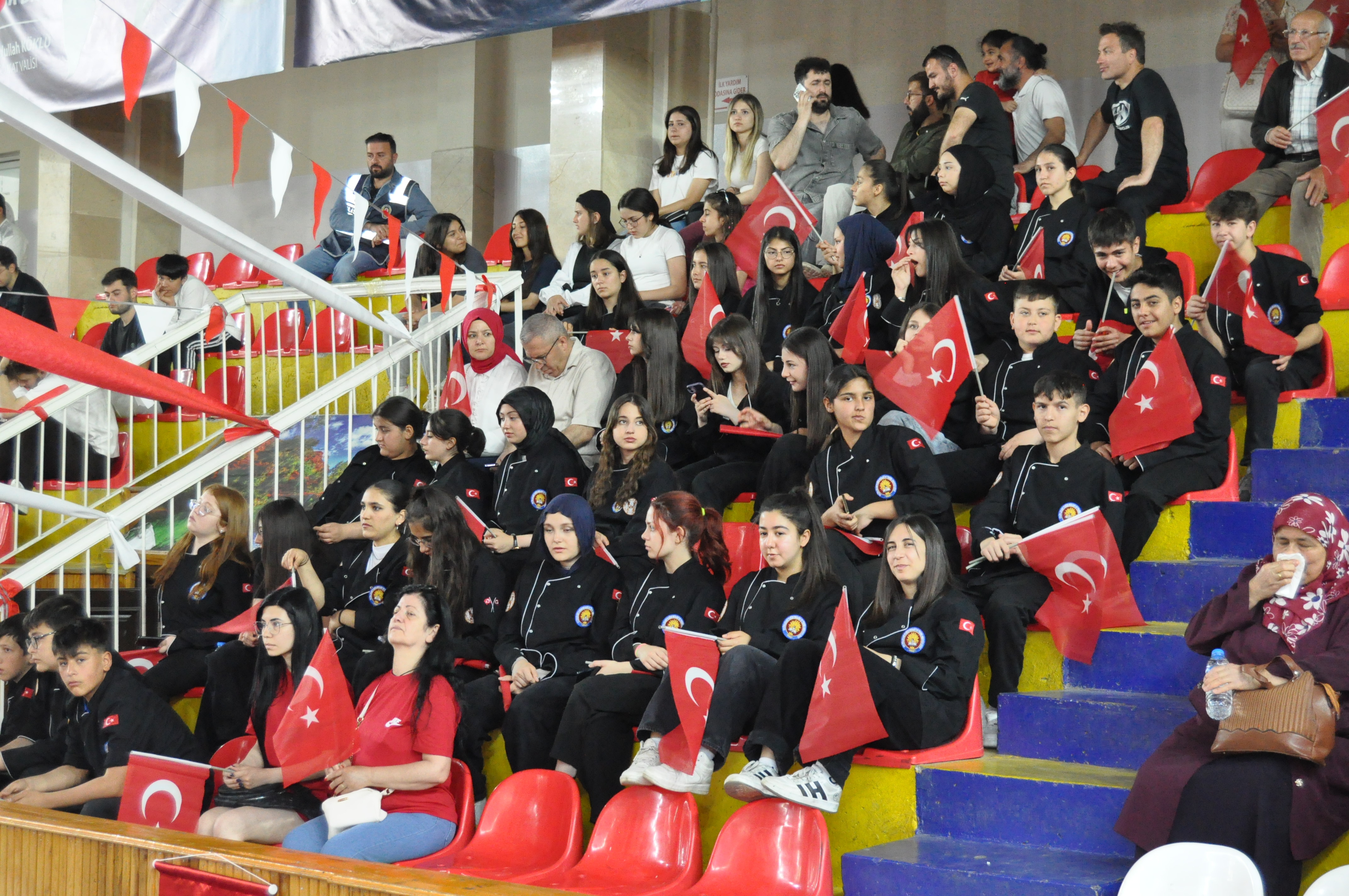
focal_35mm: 63
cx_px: 674
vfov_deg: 21.5
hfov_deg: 31.9
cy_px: 448
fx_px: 2358
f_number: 5.6
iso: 3200
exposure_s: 1/80
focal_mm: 42
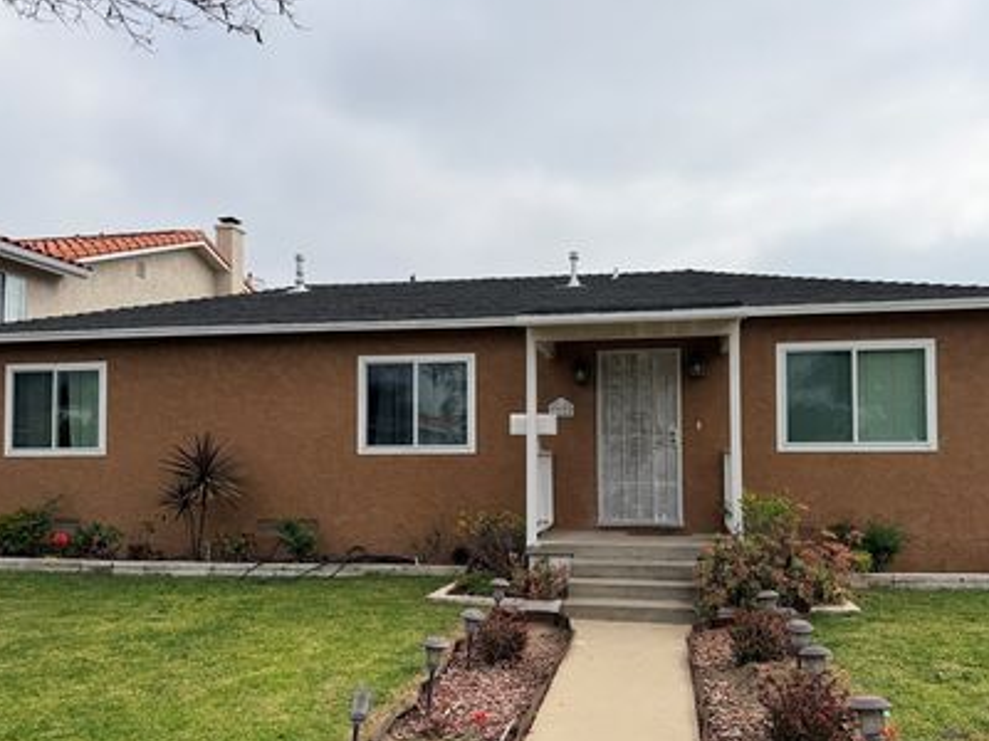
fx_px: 857
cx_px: 519
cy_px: 424
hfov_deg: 59.9
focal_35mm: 30
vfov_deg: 46.7
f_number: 1.78
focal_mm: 6.76
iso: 80
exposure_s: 1/8130
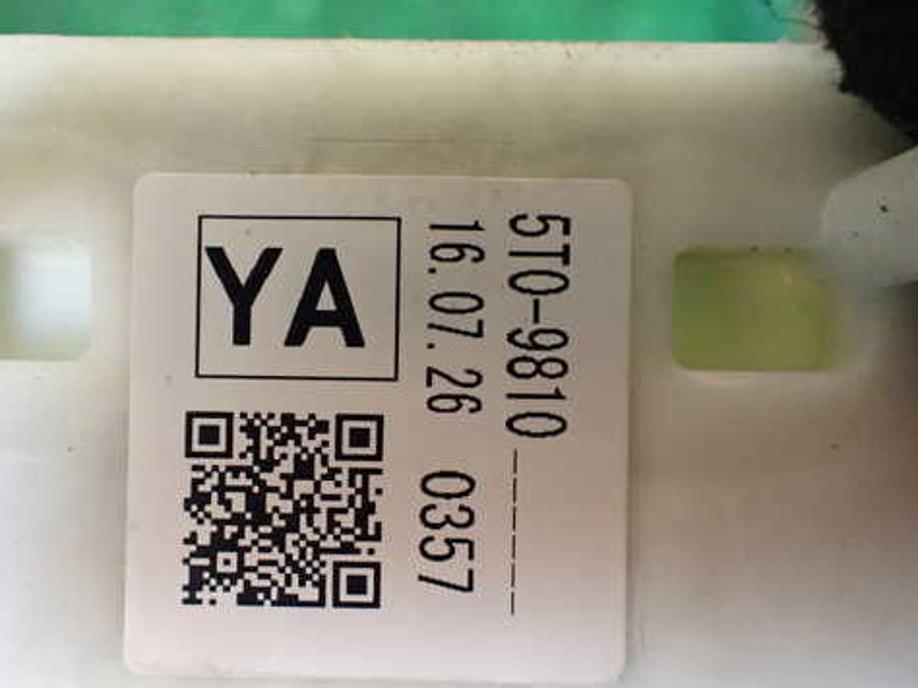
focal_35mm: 38
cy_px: 382
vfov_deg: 37.6
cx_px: 385
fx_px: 1007
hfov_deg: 48.8
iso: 800
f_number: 2.3
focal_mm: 5.4
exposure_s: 1/125
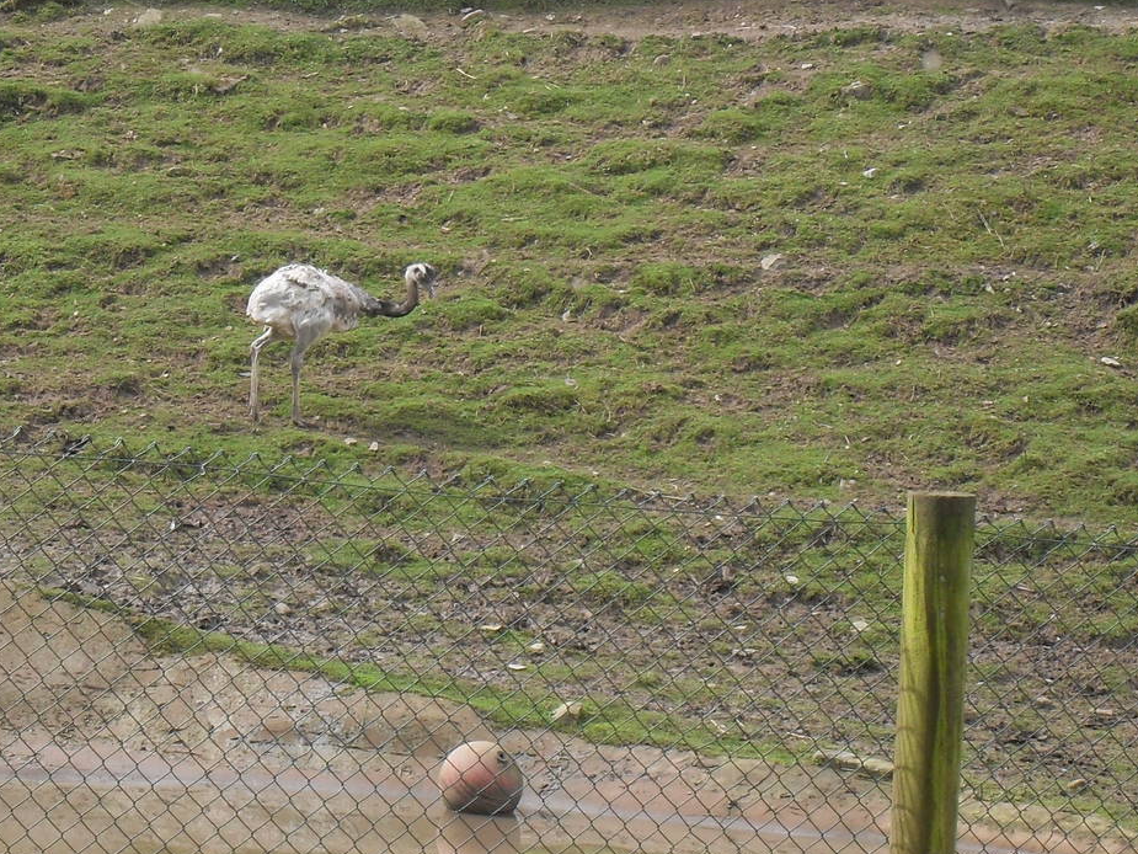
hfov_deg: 10.3
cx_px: 427
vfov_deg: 7.7
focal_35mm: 192
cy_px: 258
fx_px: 6313
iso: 100
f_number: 5.2
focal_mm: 18.1
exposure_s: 1/125
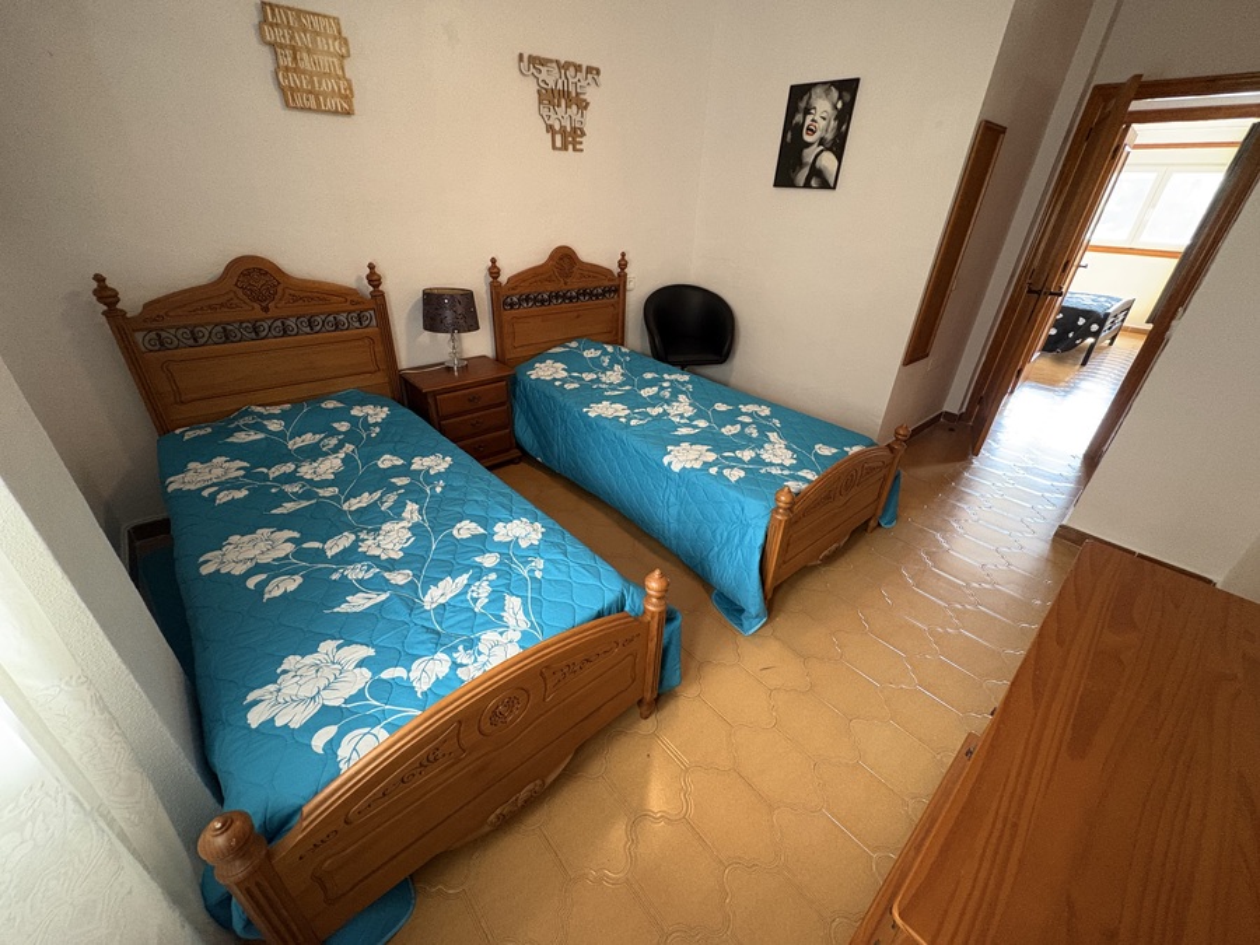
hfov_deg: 102.1
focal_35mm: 14
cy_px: 472
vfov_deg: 85.7
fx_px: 510
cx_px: 630
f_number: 2.2
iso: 500
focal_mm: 2.22
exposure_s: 1/50
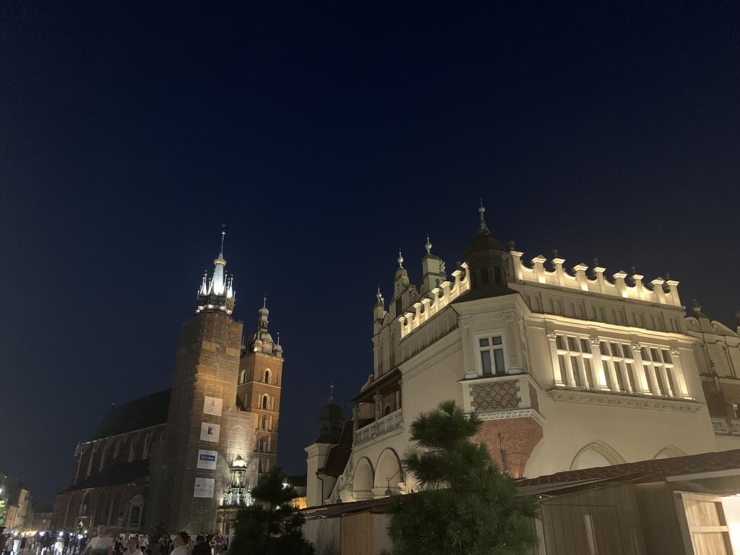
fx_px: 556
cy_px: 278
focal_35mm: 26
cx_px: 370
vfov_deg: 53.1
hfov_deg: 67.3
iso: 640
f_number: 1.8
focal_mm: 4.25
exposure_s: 1/17
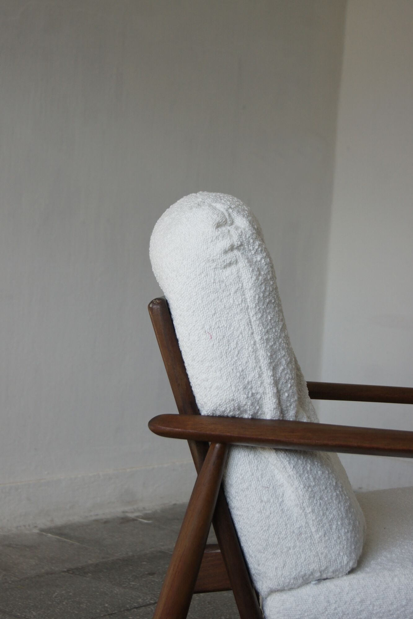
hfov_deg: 20.2
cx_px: 206
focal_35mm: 68
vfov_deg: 29.9
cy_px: 310
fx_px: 1162
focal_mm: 45
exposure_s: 1/160
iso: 400
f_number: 5.6
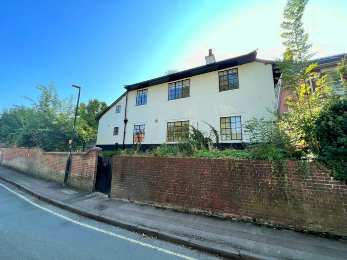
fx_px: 130
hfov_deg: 106.2
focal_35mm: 13
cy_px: 130
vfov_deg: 89.9
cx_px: 174
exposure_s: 1/292
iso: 32
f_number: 1.8
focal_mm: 1.57
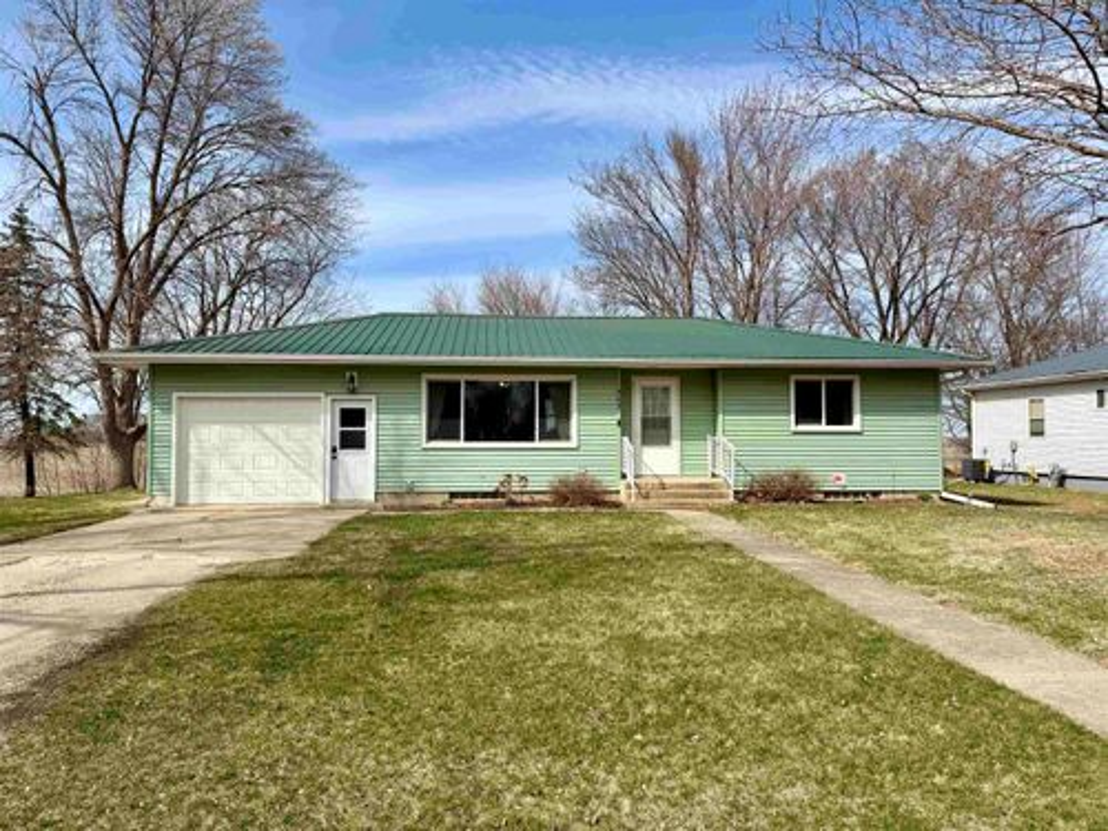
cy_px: 416
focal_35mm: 24
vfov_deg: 56.8
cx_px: 554
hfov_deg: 71.6
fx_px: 768
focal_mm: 6.76
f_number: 1.78
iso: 80
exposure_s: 1/4975
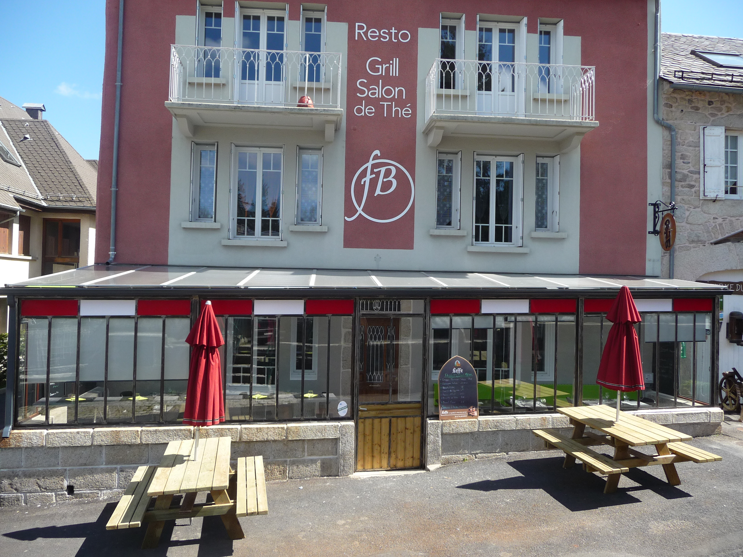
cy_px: 278
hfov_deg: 63.4
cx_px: 372
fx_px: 601
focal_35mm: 28
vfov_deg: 49.7
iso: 100
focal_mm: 4.7
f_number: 3.3
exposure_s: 1/400
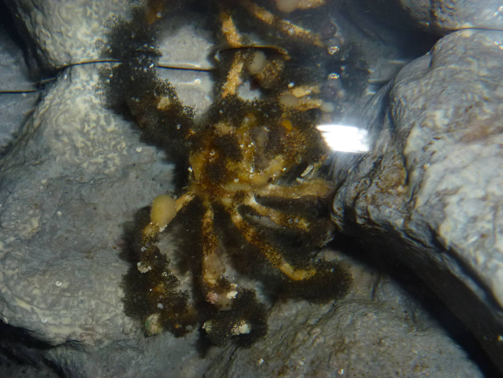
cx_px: 252
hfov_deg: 38.9
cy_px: 189
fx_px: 712
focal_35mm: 49
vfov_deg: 29.7
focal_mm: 8.7
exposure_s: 1/60
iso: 250
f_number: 4.1
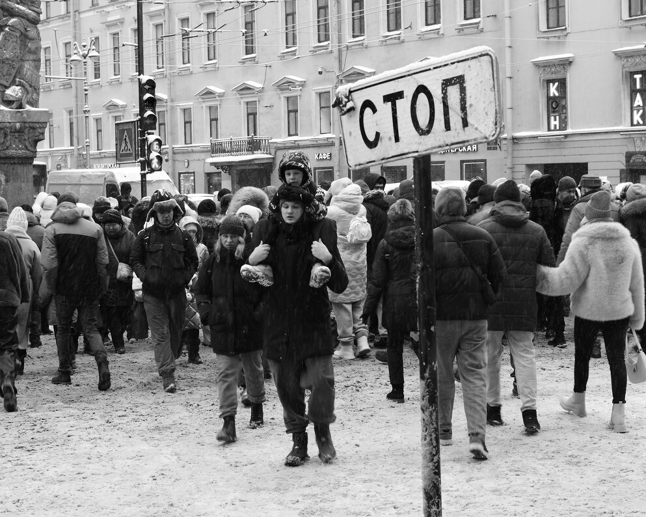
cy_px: 258
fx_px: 1300
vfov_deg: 22.5
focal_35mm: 68
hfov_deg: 27.9
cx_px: 318
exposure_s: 1/60
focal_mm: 40
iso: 800
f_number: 7.1
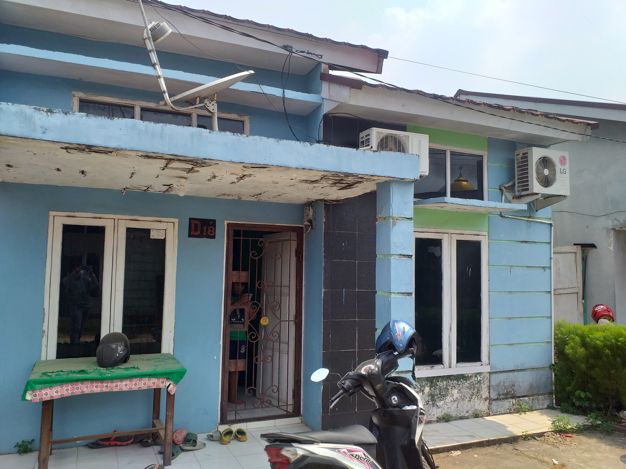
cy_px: 234
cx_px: 313
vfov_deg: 53.1
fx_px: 470
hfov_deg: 67.3
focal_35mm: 26
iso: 40
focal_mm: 3.6
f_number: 1.9
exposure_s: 1/1226
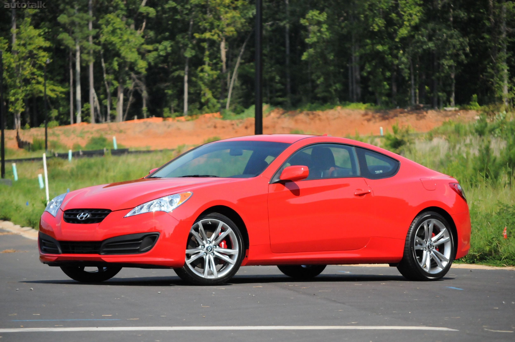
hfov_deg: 12.5
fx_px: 2358
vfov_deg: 8.3
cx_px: 258
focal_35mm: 165
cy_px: 171
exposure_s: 1/8000
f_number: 5.6
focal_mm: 110
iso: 2000
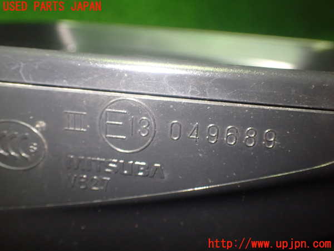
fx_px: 347
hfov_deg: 51.4
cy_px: 126
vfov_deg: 39.7
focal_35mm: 36
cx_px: 167
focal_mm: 6.37
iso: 800
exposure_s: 1/30
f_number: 2.5
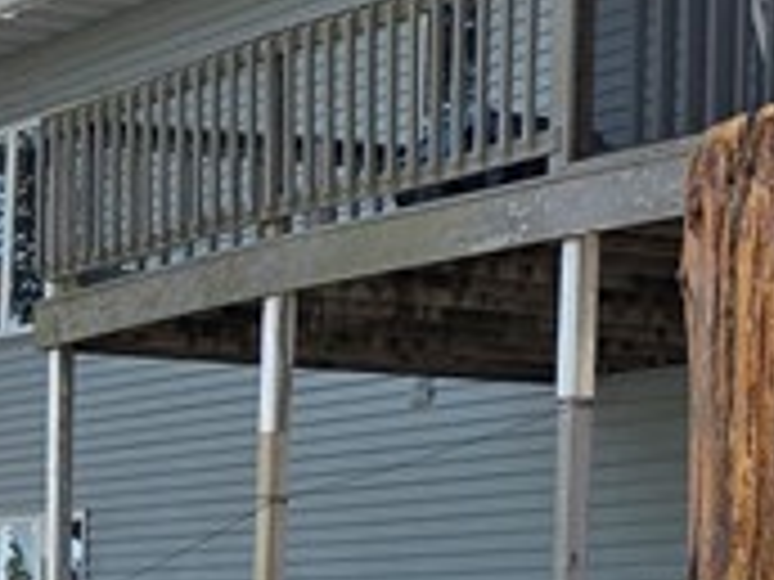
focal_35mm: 137
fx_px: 3063
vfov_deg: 10.8
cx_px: -549
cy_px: 463
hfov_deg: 13.2
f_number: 1.7
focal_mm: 6.3
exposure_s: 1/316
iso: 12
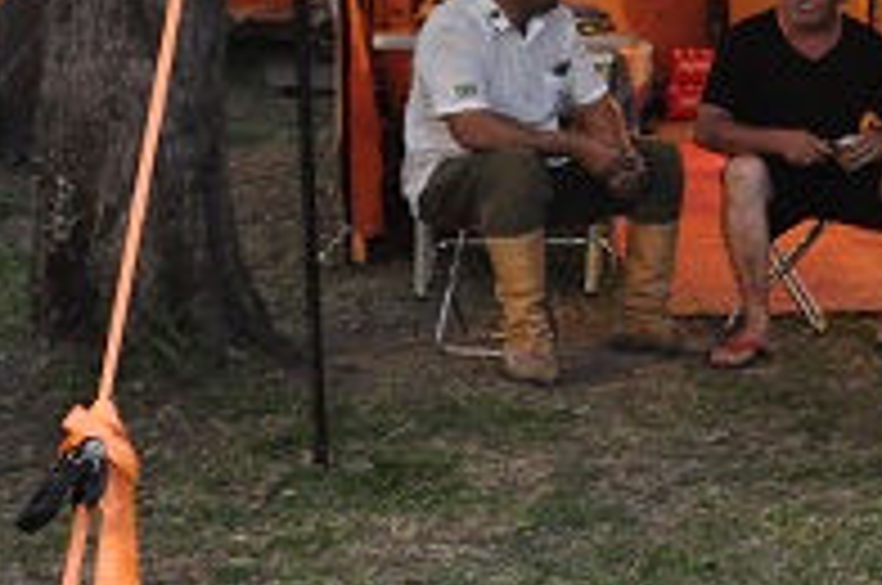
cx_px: 1112
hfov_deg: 18.9
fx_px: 2470
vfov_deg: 13.3
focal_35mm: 101
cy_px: 4
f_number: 3.8
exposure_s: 1/125
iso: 3200
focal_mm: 22
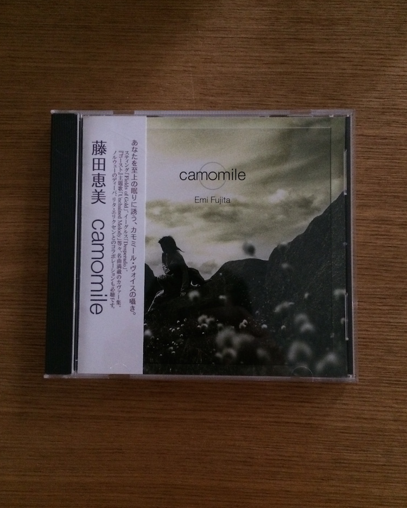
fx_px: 482
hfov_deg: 45.8
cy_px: 248
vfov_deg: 55.6
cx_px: 203
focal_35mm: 32
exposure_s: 1/15
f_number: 2.2
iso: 400
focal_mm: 4.12
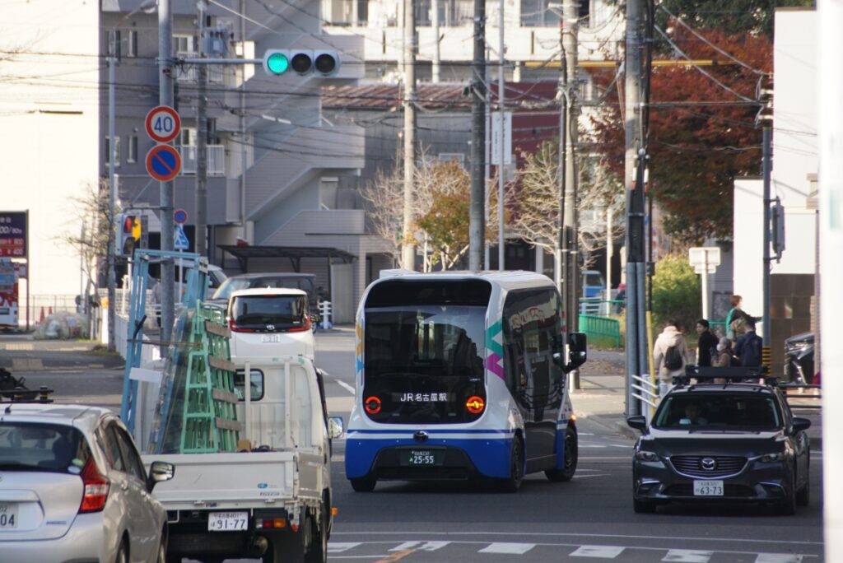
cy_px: 282
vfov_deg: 3.7
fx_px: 8786
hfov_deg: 5.5
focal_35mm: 375
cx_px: 422
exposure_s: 1/400
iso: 250
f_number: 6.3
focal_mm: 250
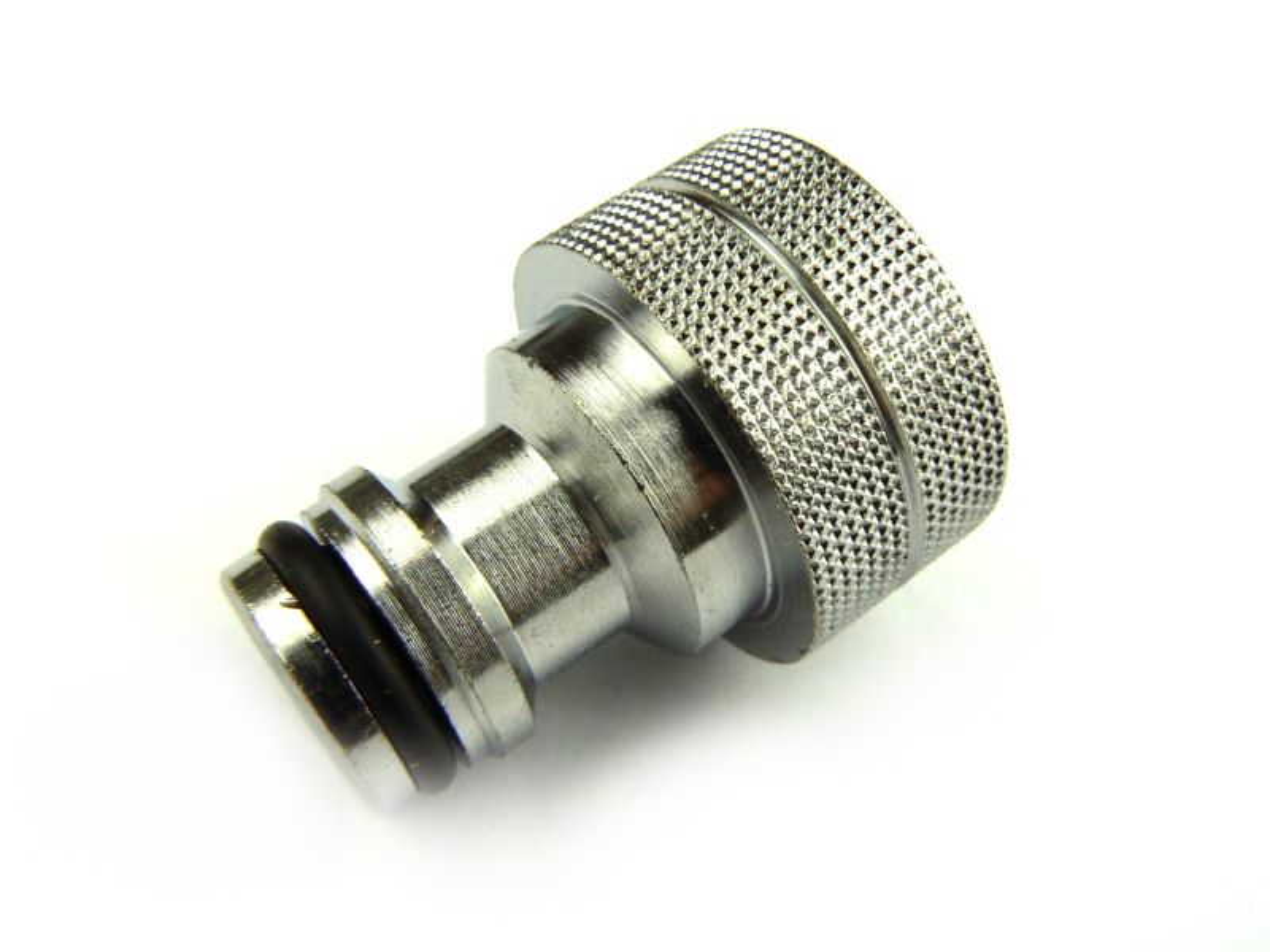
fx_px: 1321
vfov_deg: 39.7
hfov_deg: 51.4
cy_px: 476
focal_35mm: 36
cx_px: 635
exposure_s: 1/160
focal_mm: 6
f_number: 5.6
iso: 100
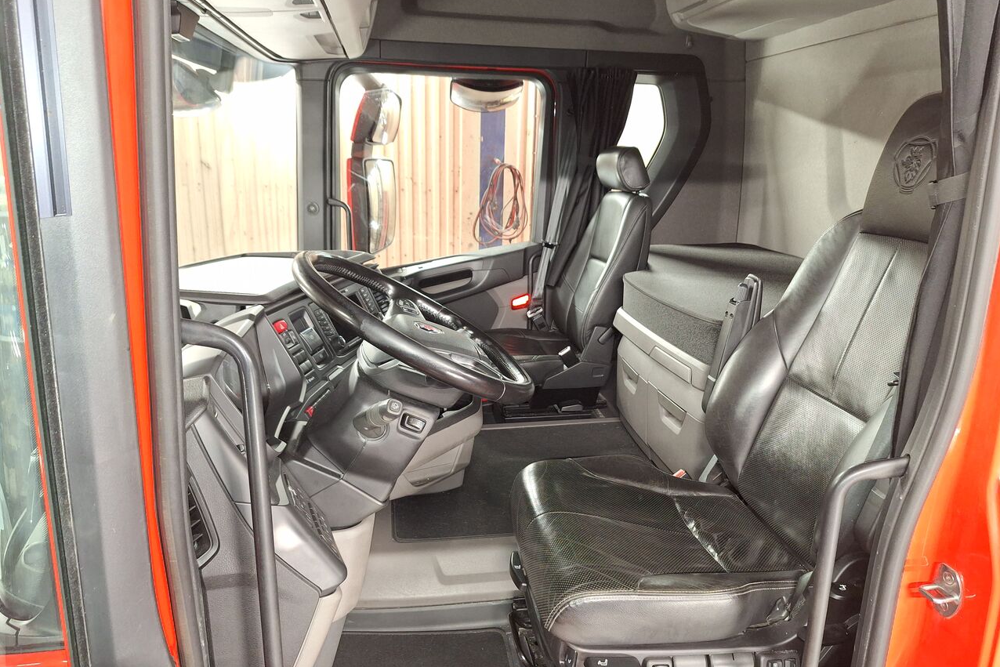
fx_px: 667
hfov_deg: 73.7
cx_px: 500
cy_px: 343
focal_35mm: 24
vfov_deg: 53.1
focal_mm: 5.54
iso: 25
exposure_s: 1/33
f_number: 1.8
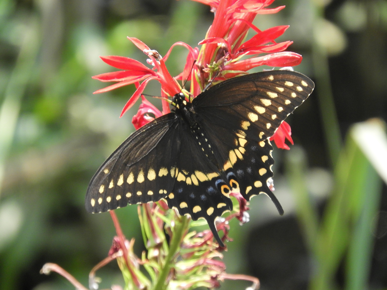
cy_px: 145
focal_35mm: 1000
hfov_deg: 2.0
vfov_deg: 1.5
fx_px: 11180
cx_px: 194
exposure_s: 1/250
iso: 360
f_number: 5.6
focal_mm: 179.2
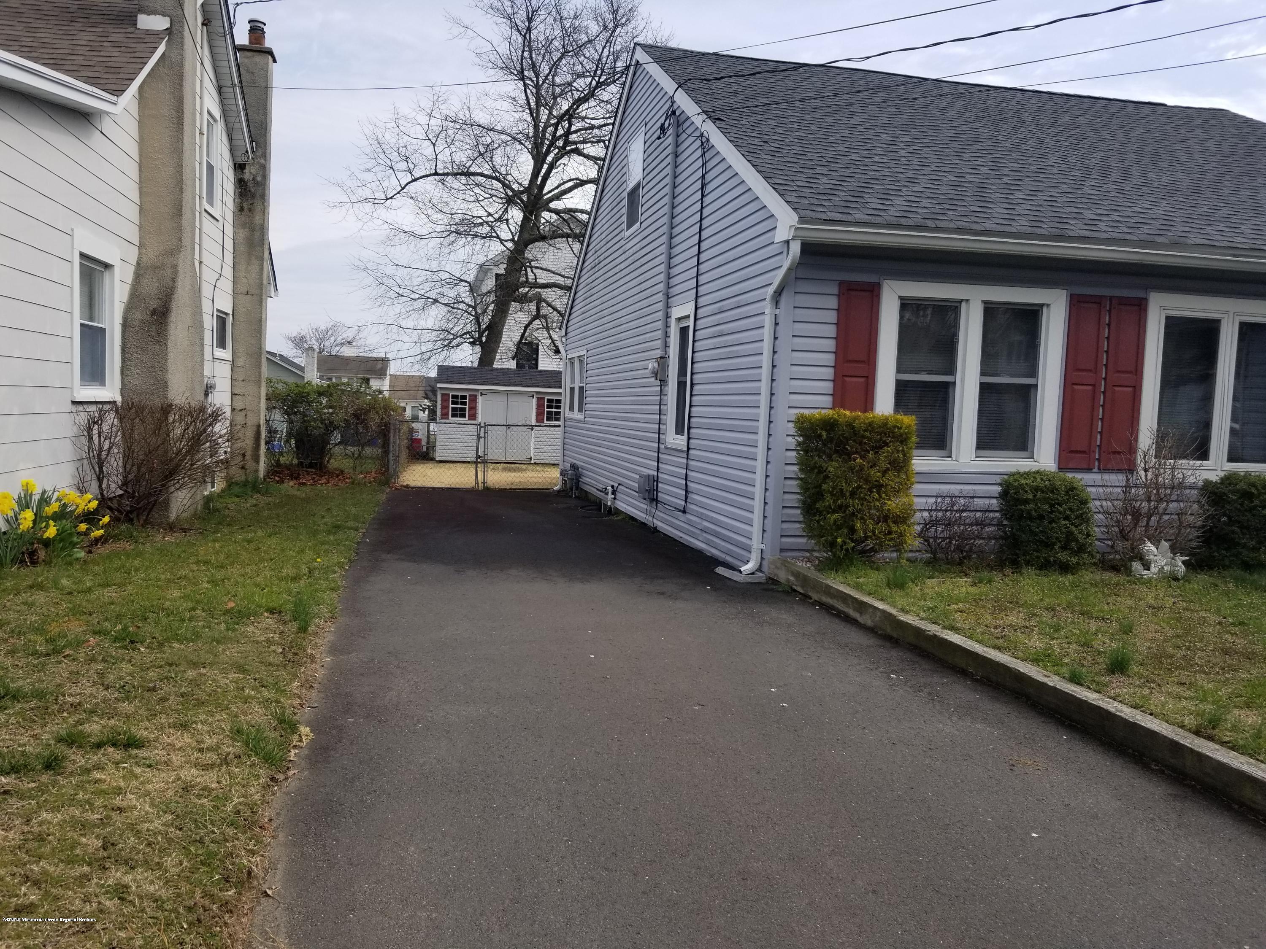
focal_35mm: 26
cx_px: 633
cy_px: 474
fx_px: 951
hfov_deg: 67.3
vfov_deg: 53.1
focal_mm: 4.25
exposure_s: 1/2128
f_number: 1.7
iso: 50
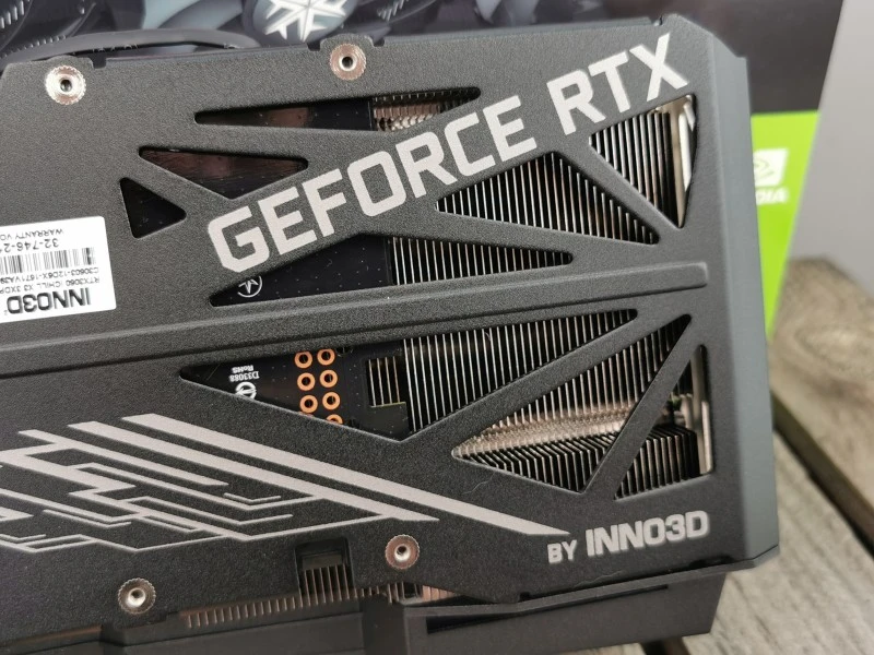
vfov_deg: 34.3
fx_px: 1060
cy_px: 328
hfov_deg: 44.8
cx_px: 437
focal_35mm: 42
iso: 50
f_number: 1.6
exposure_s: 1/100
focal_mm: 5.56
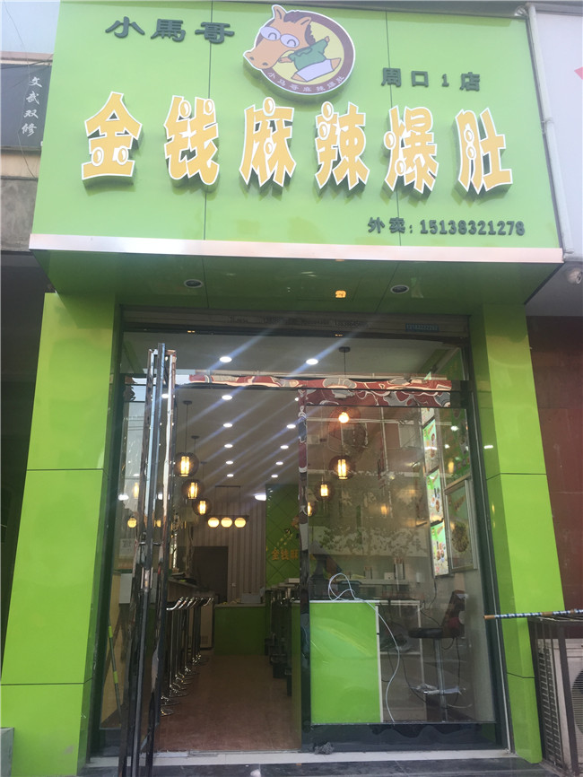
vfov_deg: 61.6
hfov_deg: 48.2
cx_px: 292
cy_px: 388
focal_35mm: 29
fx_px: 651
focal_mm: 4.15
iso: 32
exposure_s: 1/50
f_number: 2.2
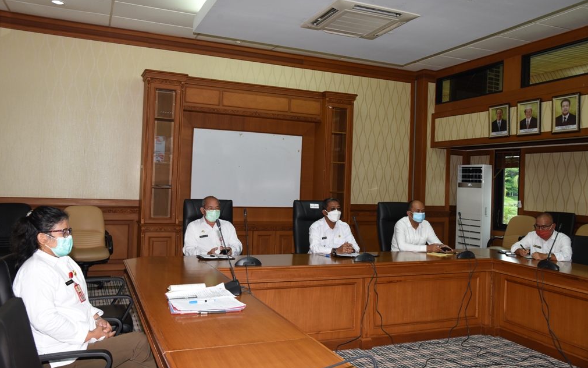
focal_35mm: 31
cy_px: 174
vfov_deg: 40.6
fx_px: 497
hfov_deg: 61.2
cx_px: 295
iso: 800
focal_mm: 30
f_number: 7.1
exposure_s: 1/60
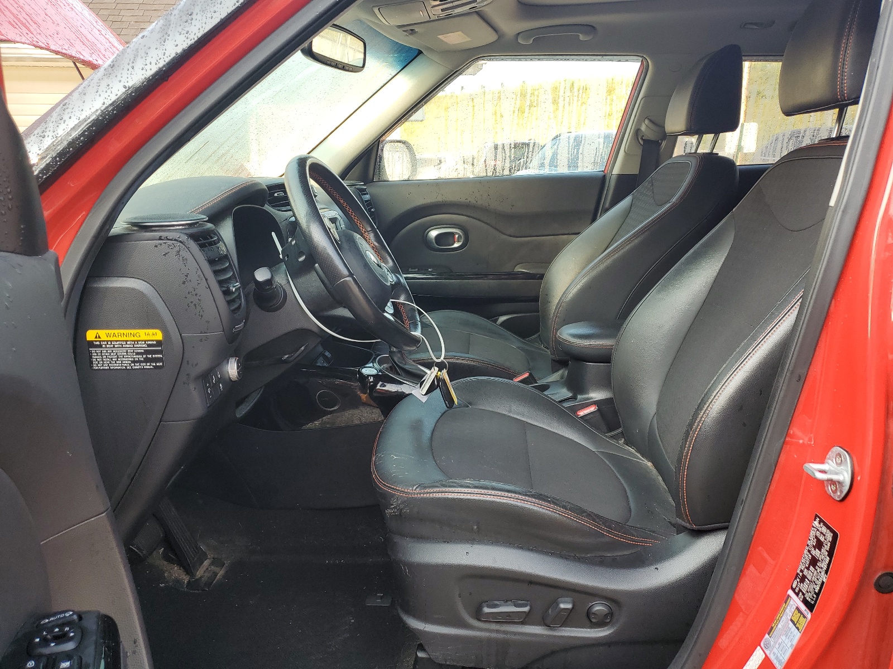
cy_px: 334
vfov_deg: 53.1
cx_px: 446
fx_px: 671
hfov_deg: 67.3
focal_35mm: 26
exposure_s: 1/222
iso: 50
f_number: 1.5
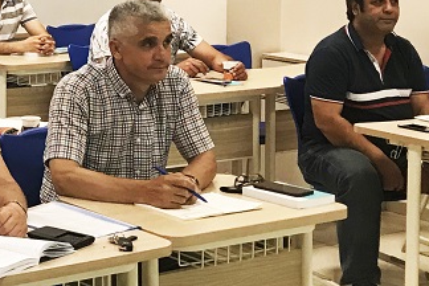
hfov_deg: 17.7
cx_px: -128
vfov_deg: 12.5
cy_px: -19
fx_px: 1287
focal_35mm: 108
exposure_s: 1/20
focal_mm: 3.99
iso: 32
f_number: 1.8
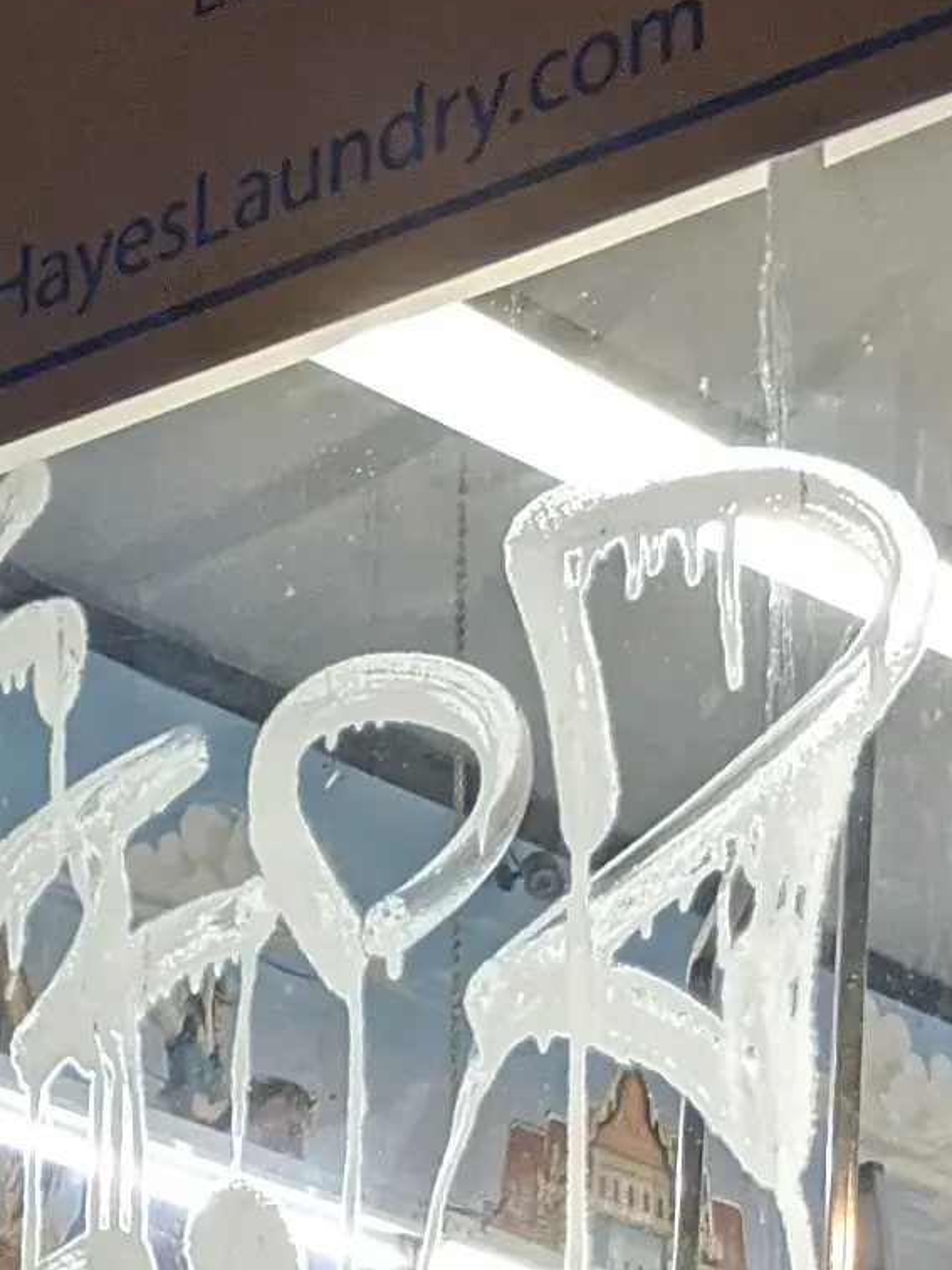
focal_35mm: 144
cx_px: -13
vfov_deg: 13.4
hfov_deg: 10.2
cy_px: 1379
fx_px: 5280
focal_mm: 4.44
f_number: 1.8
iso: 104
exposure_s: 1/120
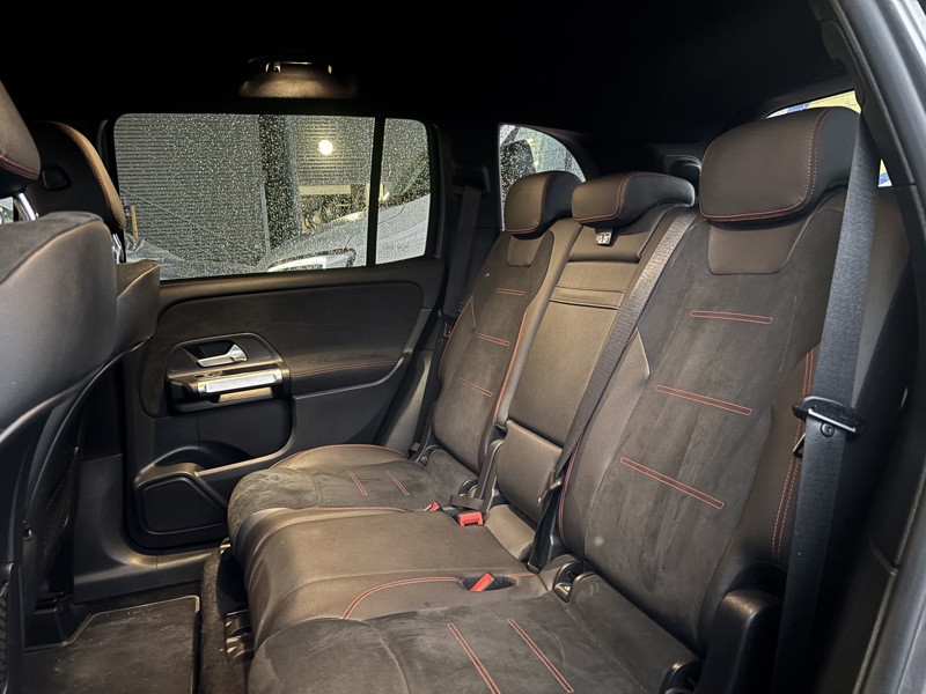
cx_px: 463
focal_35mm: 26
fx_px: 696
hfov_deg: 67.3
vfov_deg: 53.1
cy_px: 347
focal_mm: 5.96
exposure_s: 1/14
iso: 1000
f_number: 1.6
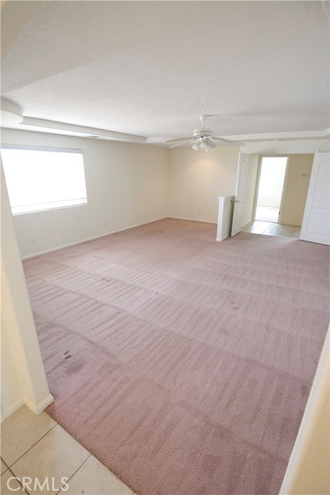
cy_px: 248
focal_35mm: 17
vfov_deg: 93.3
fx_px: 234
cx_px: 165
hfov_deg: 70.5
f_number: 6.3
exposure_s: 1/160
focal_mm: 17
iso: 4000
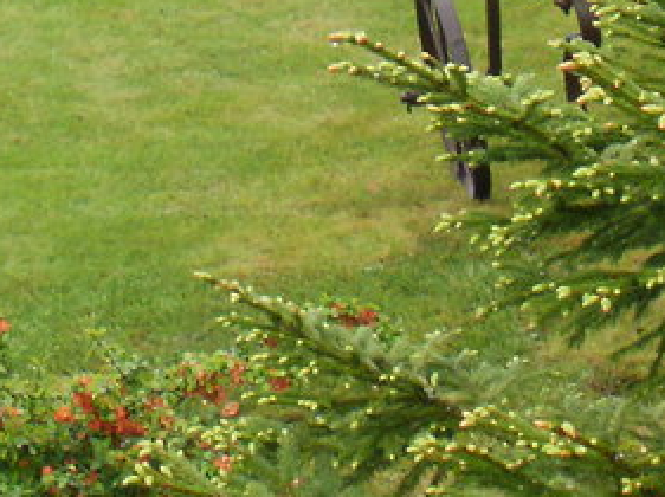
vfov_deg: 9.3
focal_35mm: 154
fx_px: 2955
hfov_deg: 12.8
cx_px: 144
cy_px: -327
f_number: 3.5
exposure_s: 1/80
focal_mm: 6.3
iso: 100
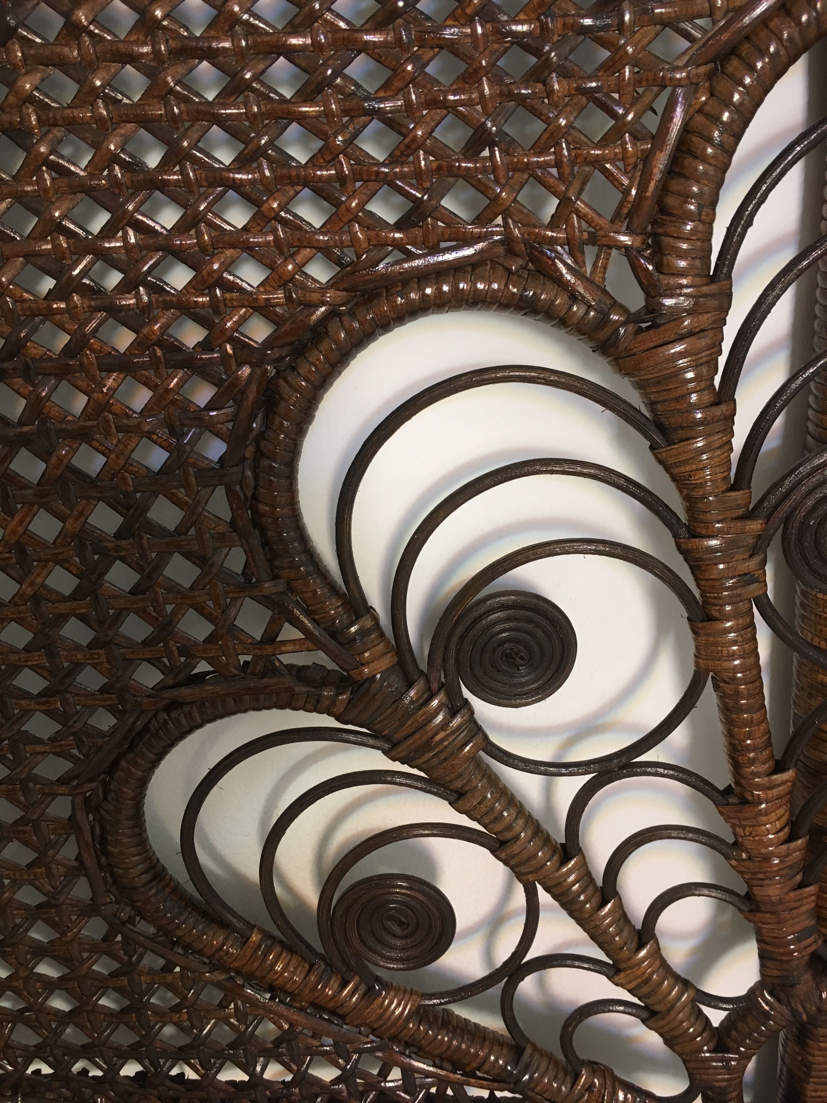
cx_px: 414
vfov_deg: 61.7
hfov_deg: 48.2
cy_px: 552
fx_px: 924
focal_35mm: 29
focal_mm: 4.15
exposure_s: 1/33
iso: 125
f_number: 2.2
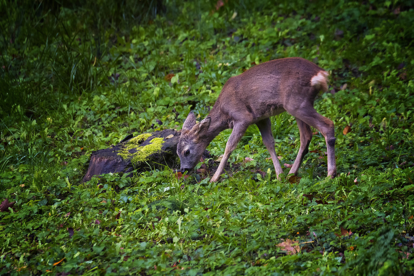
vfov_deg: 1.7
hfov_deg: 2.5
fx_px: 9487
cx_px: 207
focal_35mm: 825
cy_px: 138
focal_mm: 550
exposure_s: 1/100
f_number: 7.1
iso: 2500
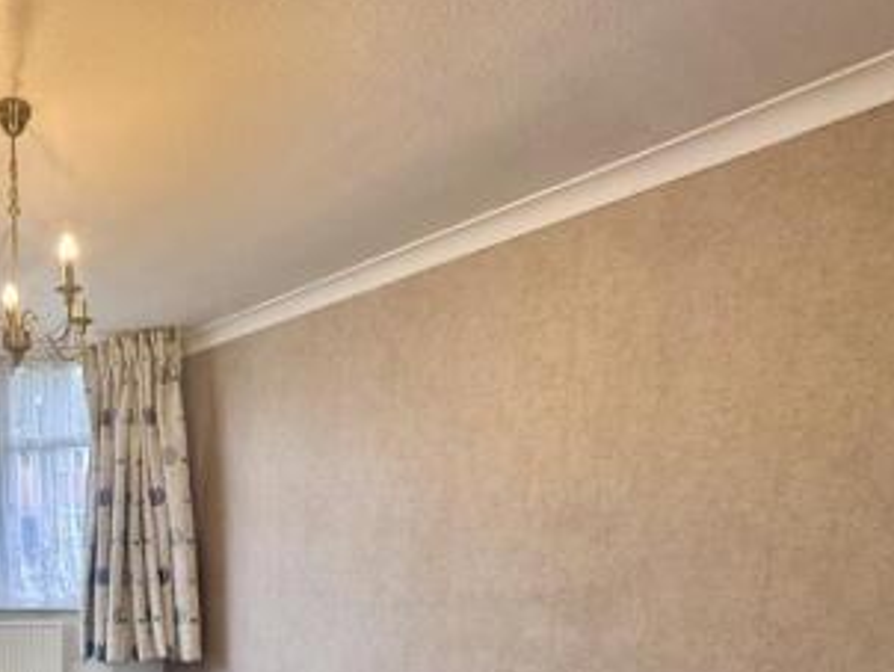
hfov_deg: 55.9
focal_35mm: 27
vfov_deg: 45.6
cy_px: 629
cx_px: 78
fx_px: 698
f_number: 2.2
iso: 250
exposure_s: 1/50
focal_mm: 2.22
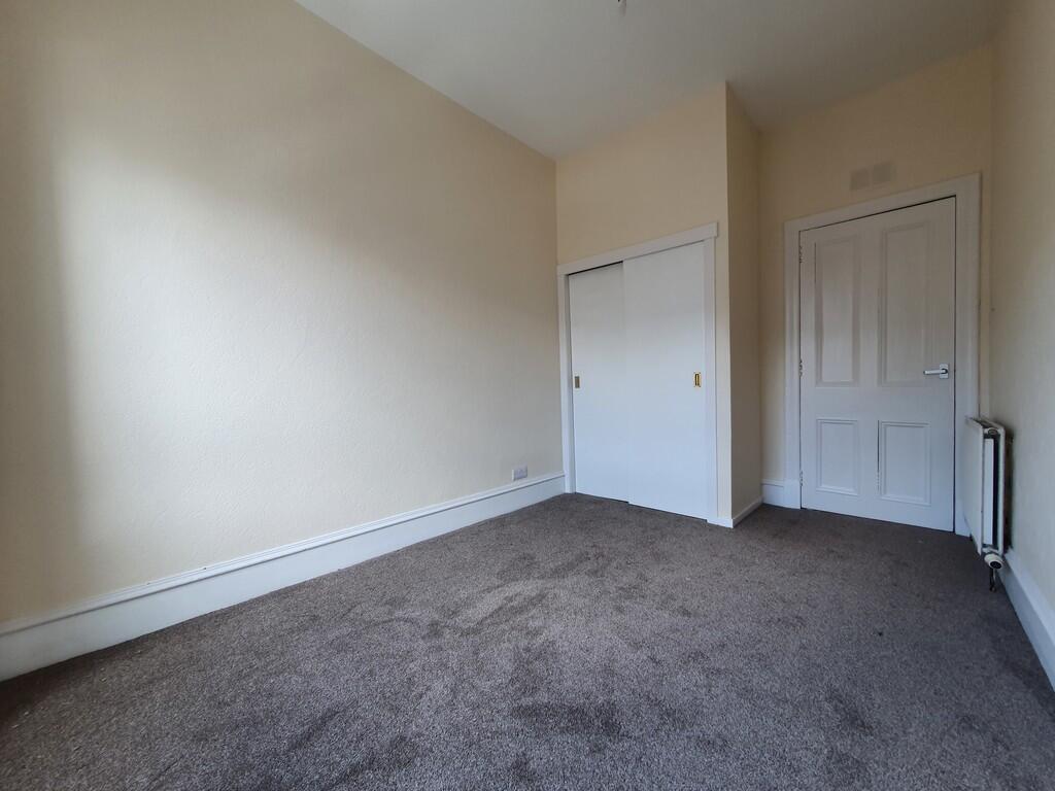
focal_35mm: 13
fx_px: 396
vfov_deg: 89.9
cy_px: 396
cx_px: 528
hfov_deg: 106.2
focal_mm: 1.8
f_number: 2.2
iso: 64
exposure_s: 1/50
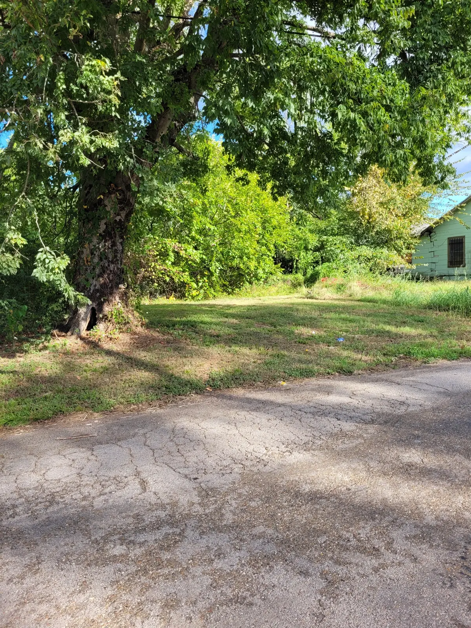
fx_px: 472
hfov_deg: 53.1
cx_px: 236
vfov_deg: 67.3
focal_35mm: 26
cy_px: 314
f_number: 1.8
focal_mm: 5.4
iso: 40
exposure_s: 1/662
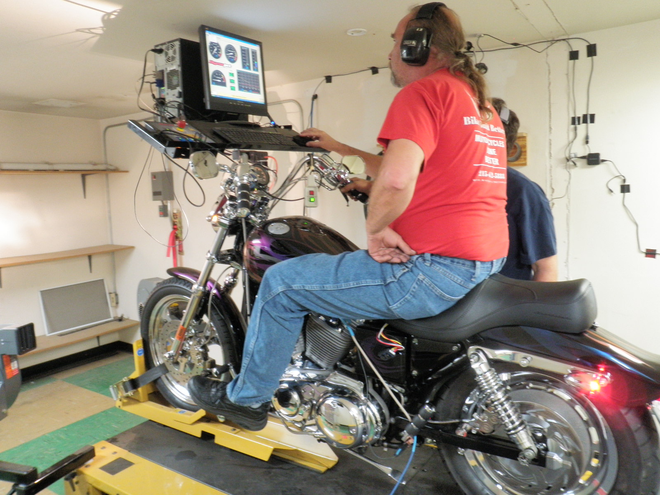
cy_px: 248
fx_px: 534
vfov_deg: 49.7
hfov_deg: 63.4
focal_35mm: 28
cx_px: 330
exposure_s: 1/5
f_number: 3.5
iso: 200
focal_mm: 5
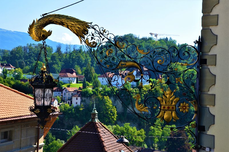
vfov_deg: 15.6
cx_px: 114
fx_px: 552
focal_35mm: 87
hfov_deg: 23.4
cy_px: 76
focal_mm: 58
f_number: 9
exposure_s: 1/125
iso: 320
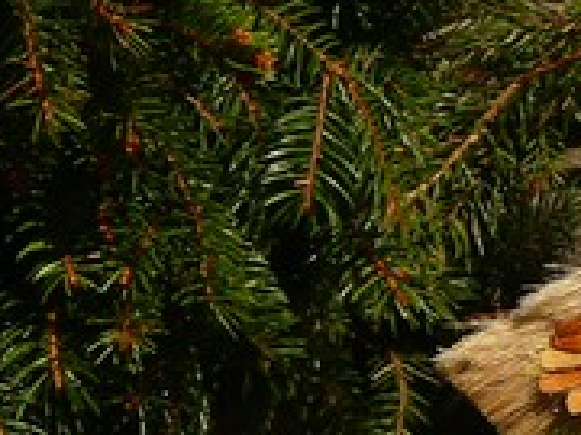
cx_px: 1143
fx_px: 16583
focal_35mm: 988
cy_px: 129
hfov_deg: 2.0
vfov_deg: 1.5
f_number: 5.6
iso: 100
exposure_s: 1/250
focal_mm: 50.1
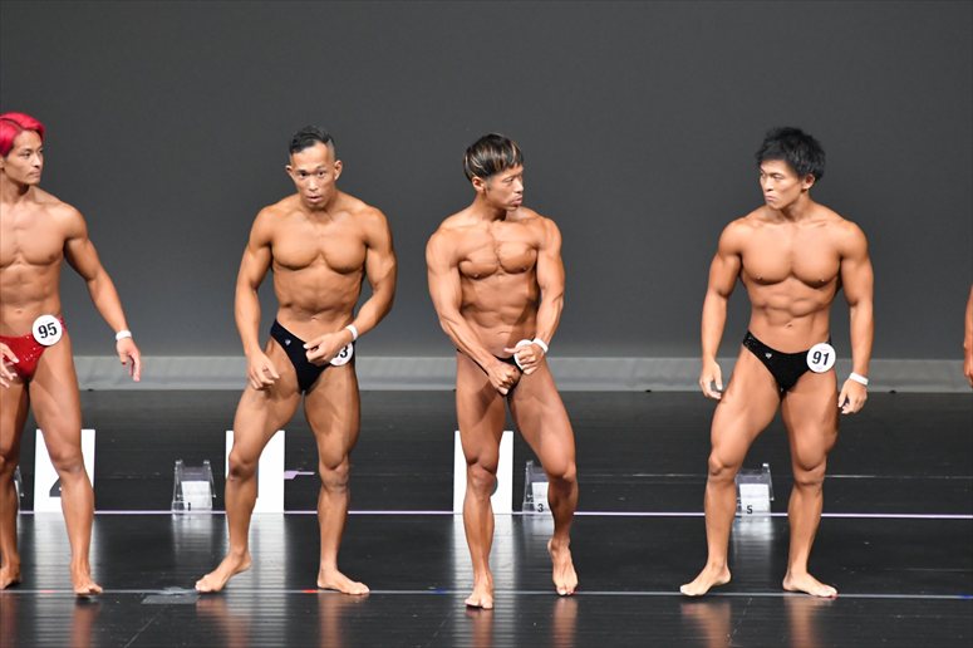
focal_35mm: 315
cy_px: 324
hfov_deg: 6.5
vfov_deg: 4.4
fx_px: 8510
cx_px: 486
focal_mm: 210
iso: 5000
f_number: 5.6
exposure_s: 1/400
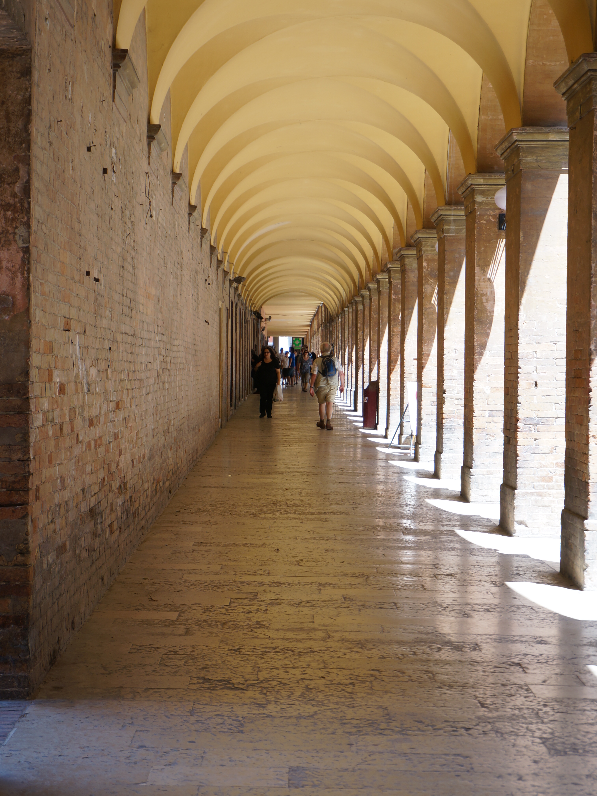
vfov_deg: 25.5
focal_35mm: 77
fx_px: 1760
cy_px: 440
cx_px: 298
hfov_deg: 19.2
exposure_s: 1/80
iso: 100
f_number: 5.6
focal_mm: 47
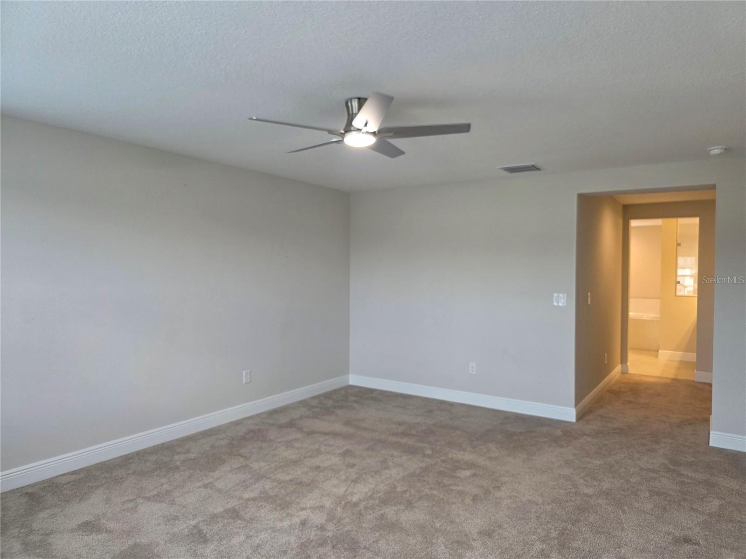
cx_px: 373
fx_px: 496
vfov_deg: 58.9
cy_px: 280
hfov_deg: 73.9
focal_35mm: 23
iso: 200
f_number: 1.7
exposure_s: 1/120
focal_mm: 6.3
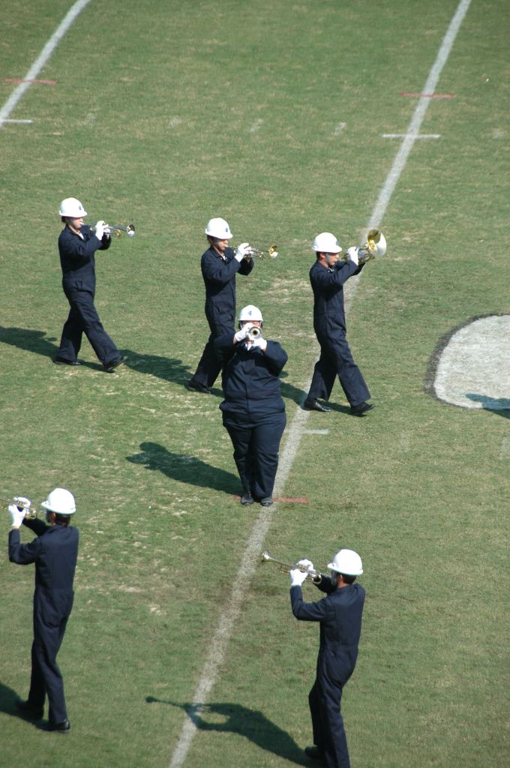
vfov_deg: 6.9
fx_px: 6392
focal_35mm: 300
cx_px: 255
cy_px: 384
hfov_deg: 4.6
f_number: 6.3
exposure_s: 1/500
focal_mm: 200
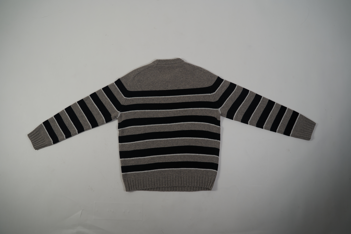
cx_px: 176
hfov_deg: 65.5
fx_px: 273
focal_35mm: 28
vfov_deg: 46.4
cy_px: 117
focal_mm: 28
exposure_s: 1/160
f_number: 4
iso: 200
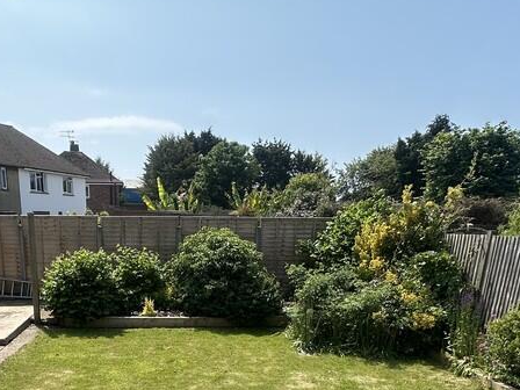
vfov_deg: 39.8
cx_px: 156
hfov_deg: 55.1
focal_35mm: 32
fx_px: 481
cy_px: 374
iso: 40
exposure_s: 1/1276
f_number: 2.2
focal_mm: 2.22
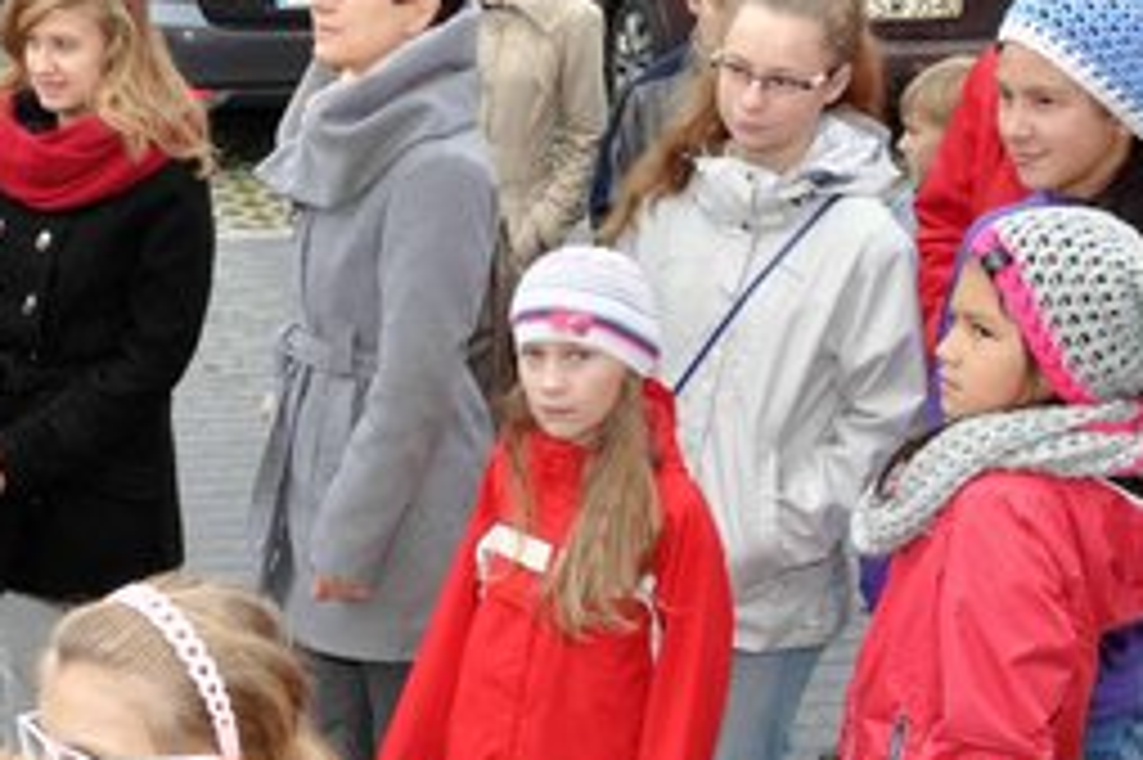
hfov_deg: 27.0
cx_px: -94
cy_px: 360
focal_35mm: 69
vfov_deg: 19.7
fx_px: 2189
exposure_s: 1/200
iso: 800
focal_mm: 18
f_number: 13
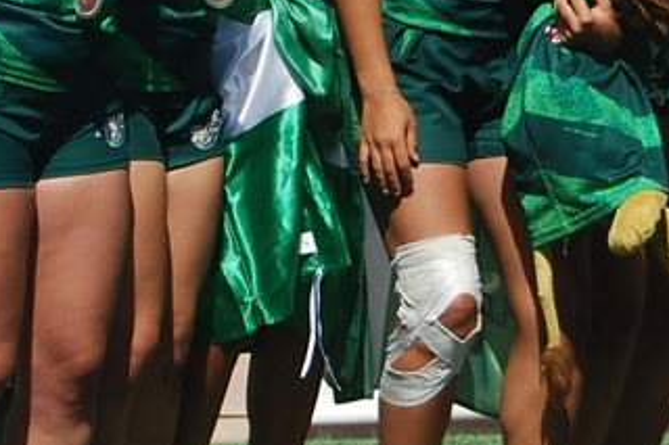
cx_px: 441
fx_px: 6983
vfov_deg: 3.6
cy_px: -110
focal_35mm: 376
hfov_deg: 5.5
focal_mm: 50
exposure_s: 1/1000
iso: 125
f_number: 4.5
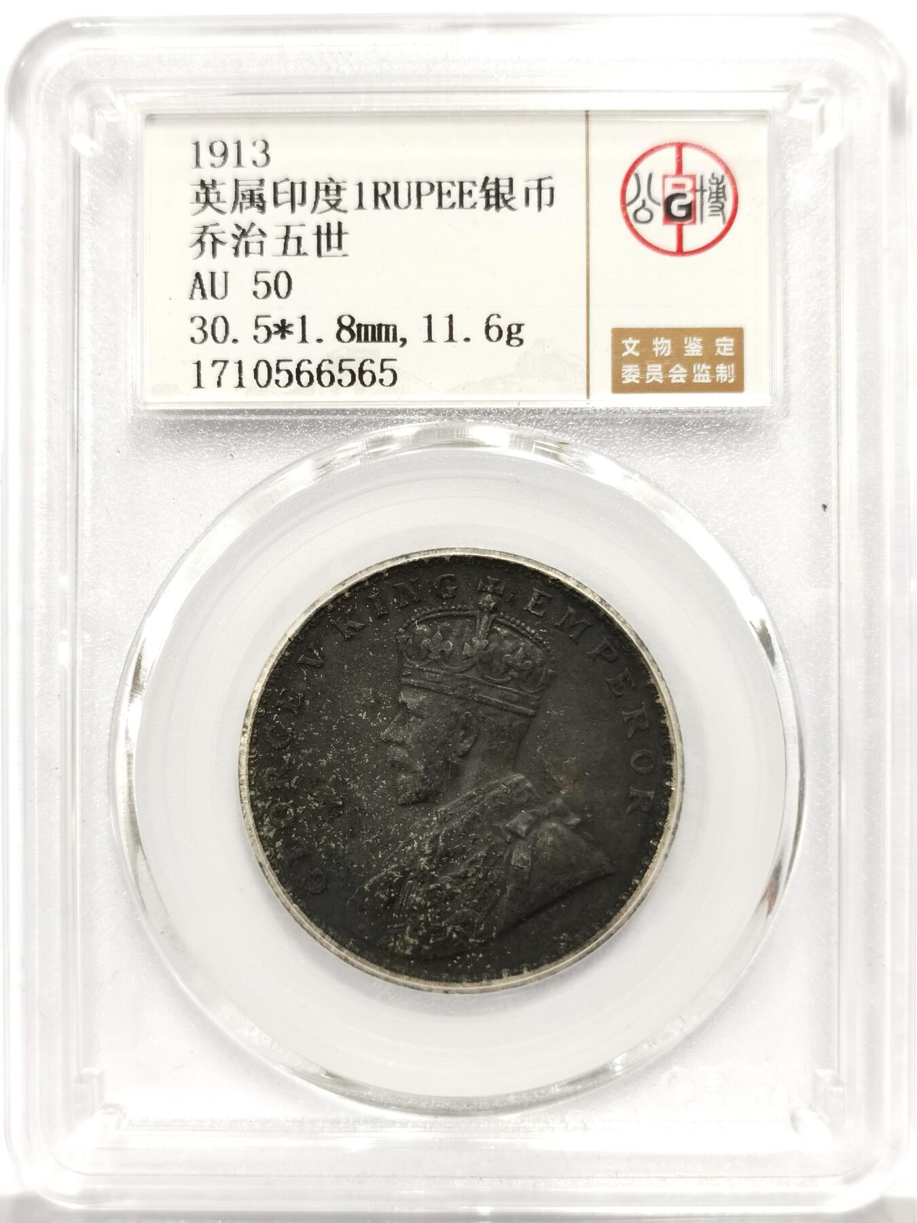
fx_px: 1907
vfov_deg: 35.5
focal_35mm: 54
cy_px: 612
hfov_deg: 27.0
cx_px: 458
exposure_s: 1/100
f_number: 16
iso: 200
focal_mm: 5.56
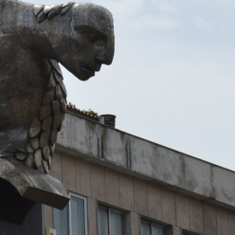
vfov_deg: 4.1
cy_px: 44
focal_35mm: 431
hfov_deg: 4.1
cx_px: -12
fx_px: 3313
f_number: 9
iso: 100
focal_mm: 105
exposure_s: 1/320
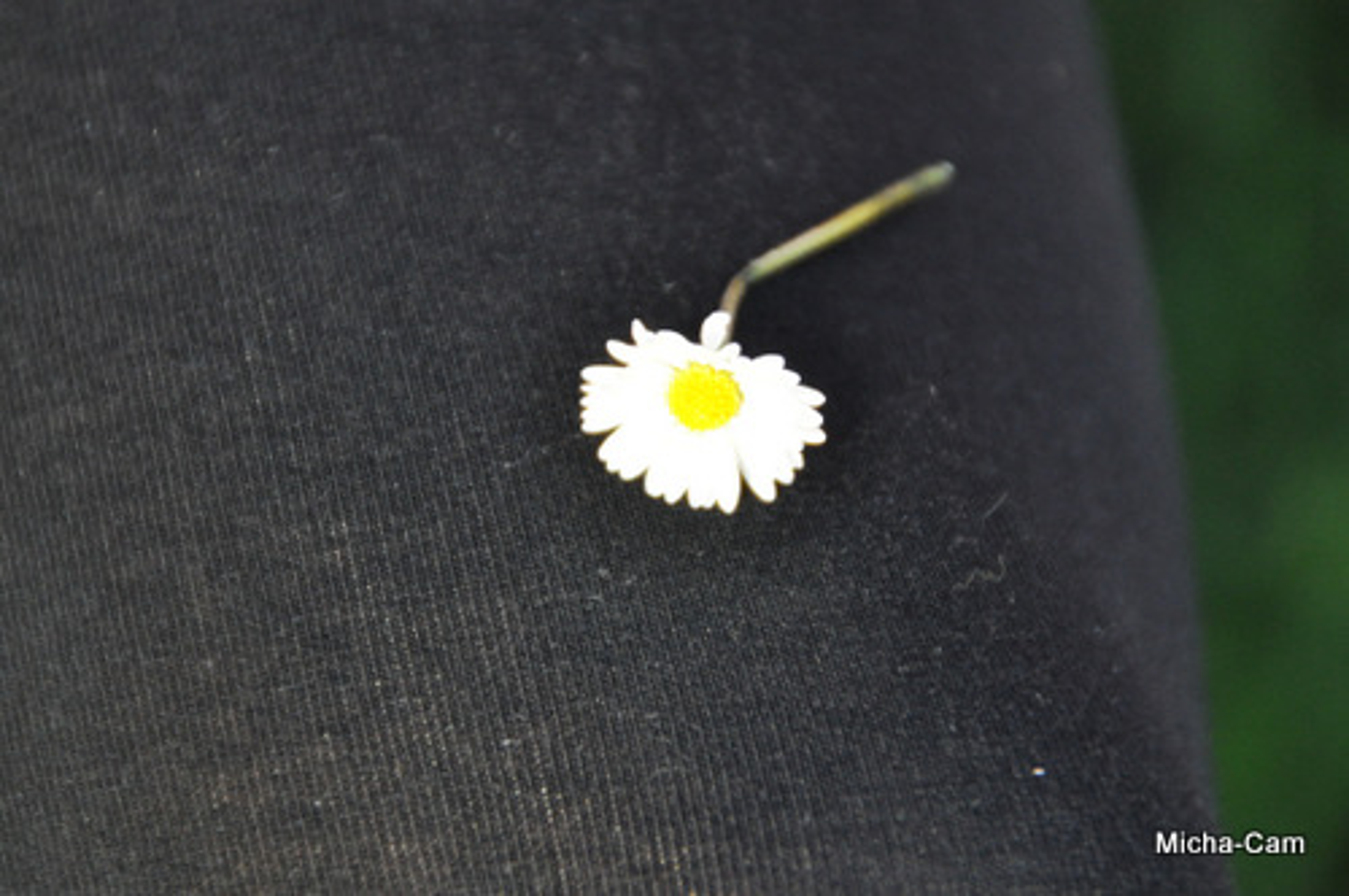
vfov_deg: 4.6
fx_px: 11227
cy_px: 448
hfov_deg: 6.9
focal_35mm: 300
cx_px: 674
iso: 1600
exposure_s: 1/500
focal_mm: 200
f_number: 6.3
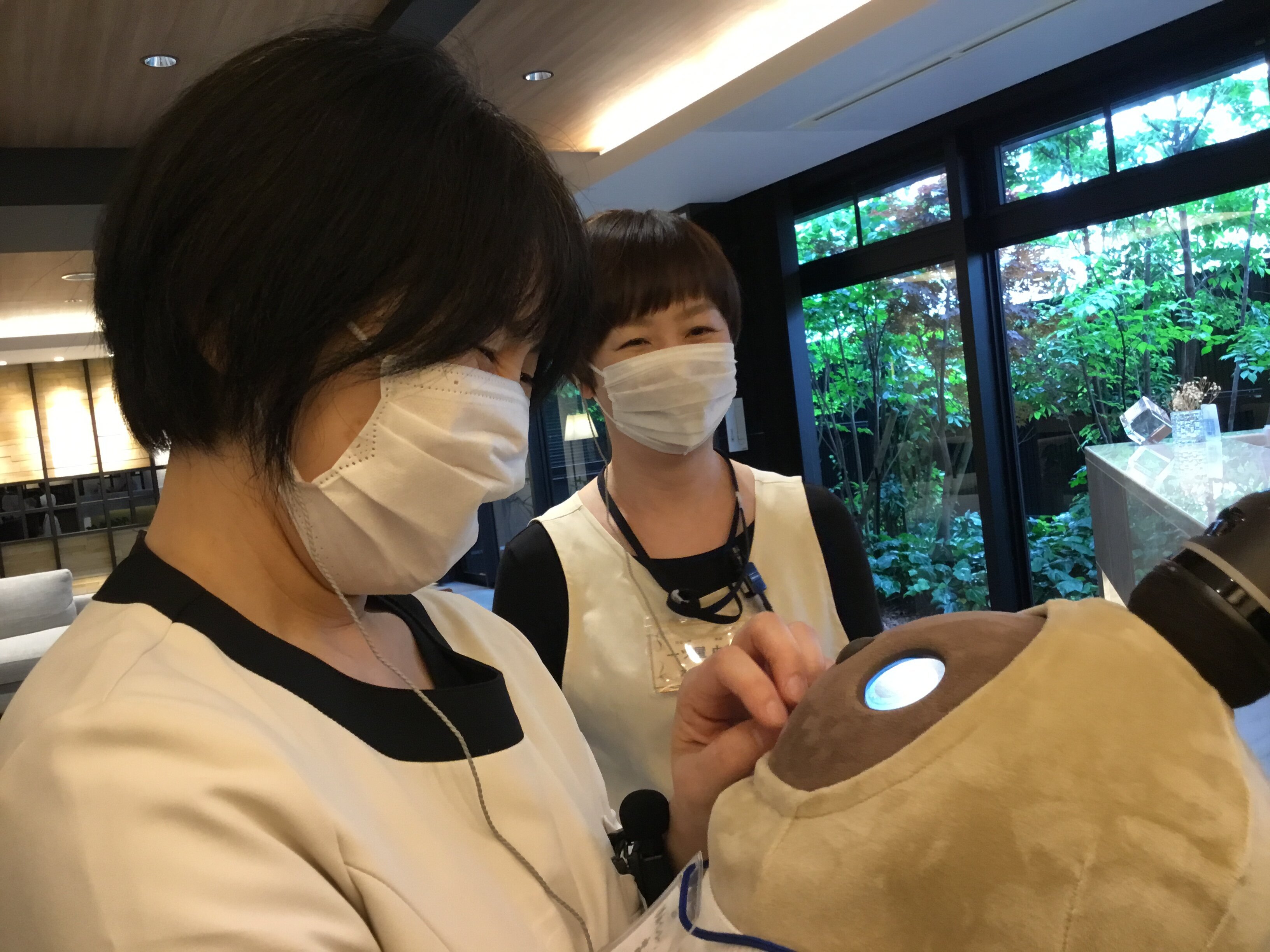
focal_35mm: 31
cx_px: 635
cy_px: 476
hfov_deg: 58.4
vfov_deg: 45.4
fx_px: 1137
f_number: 2.4
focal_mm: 3.3
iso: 100
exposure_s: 1/30
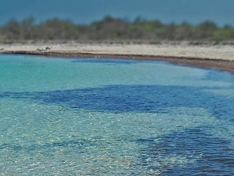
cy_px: 218
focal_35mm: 107
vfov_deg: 13.4
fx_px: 723
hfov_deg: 18.4
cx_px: 100
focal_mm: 6.72
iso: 80
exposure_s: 1/400
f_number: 5.5
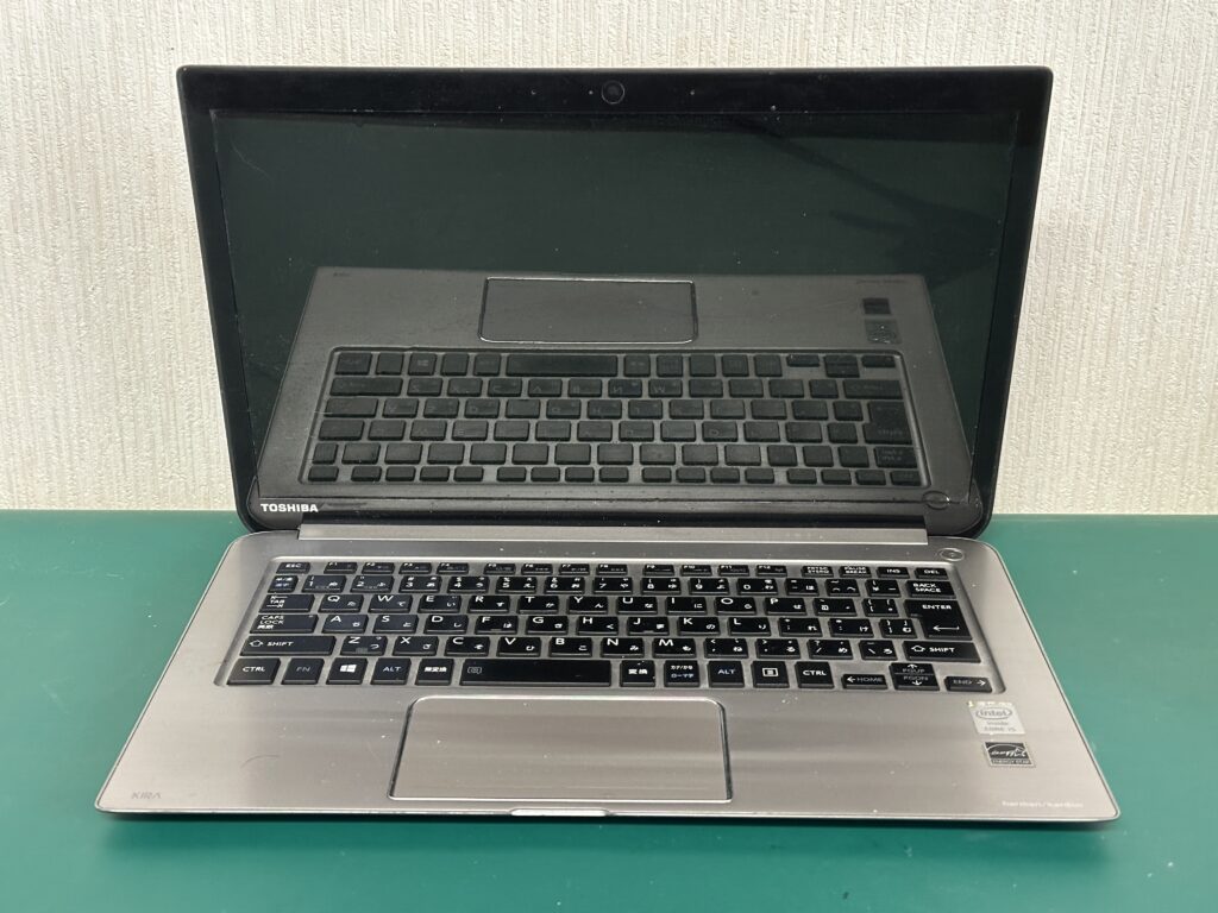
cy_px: 456
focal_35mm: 48
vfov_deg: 30.3
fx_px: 1689
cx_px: 609
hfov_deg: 39.7
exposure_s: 1/33
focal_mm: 6.86
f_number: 1.78
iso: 500
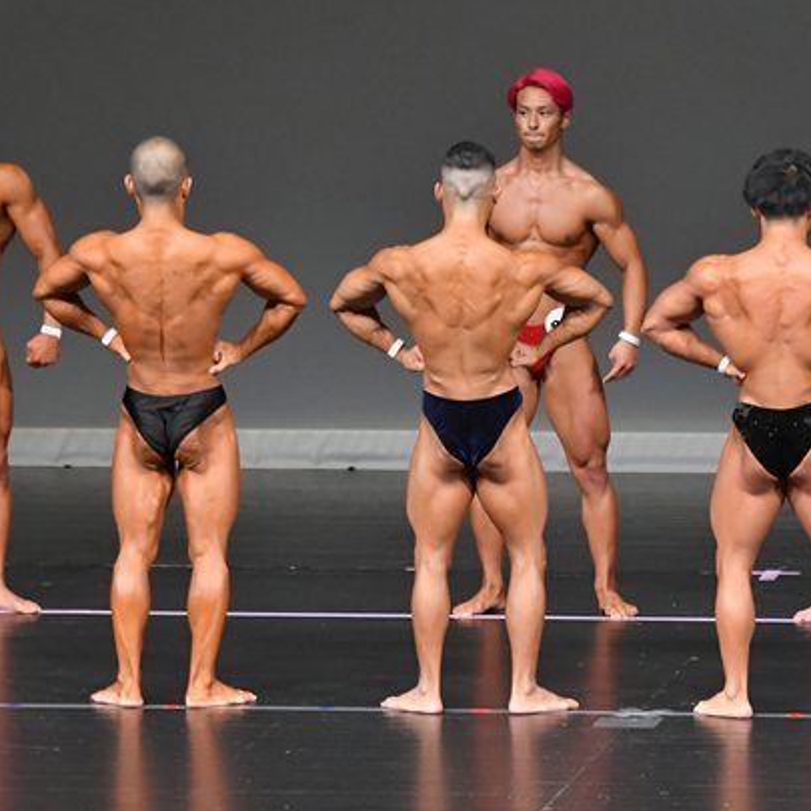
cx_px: 662
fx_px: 10337
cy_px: 451
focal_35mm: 390
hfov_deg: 4.5
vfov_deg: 4.5
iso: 5000
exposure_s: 1/400
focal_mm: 160
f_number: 5.6
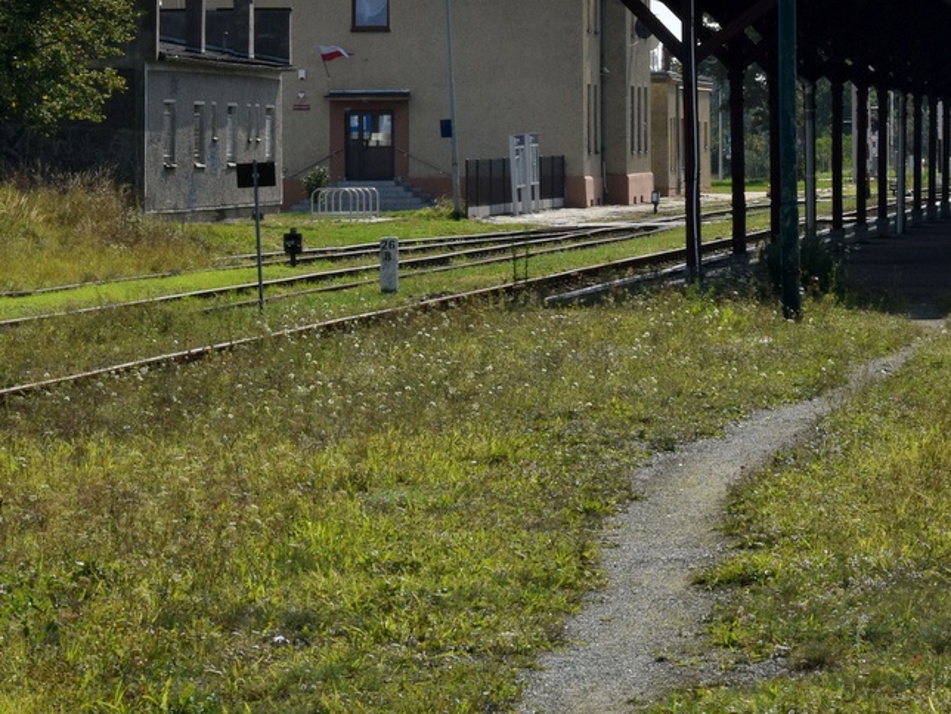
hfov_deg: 12.2
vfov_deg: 9.1
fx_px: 4428
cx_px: 639
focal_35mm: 161
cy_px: -49
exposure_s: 1/640
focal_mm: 45
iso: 320
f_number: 13
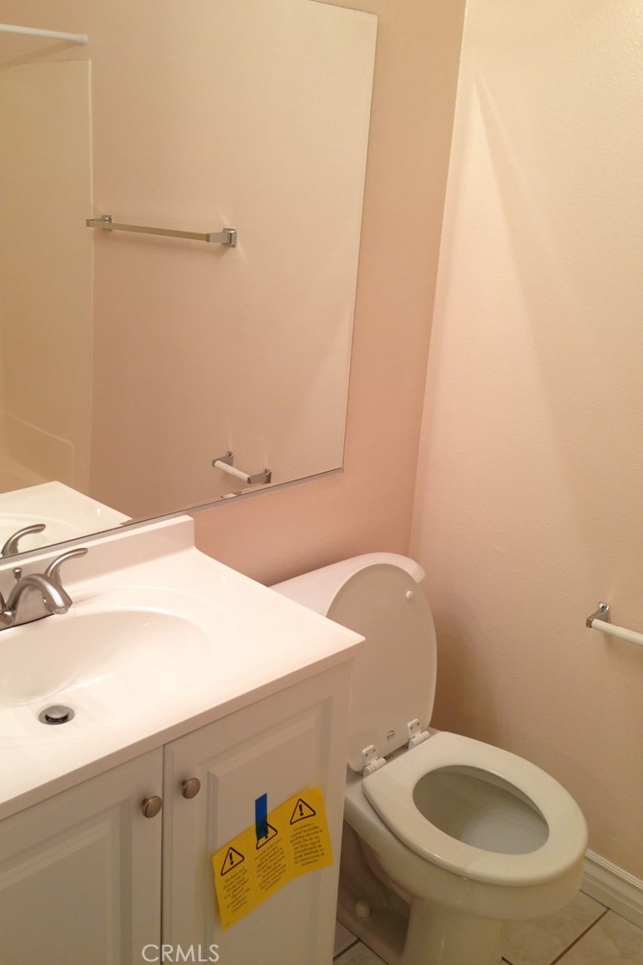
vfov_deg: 54.4
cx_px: 282
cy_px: 475
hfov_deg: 37.8
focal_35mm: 35
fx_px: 938
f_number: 2.4
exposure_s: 1/24
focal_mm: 4.12
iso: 50
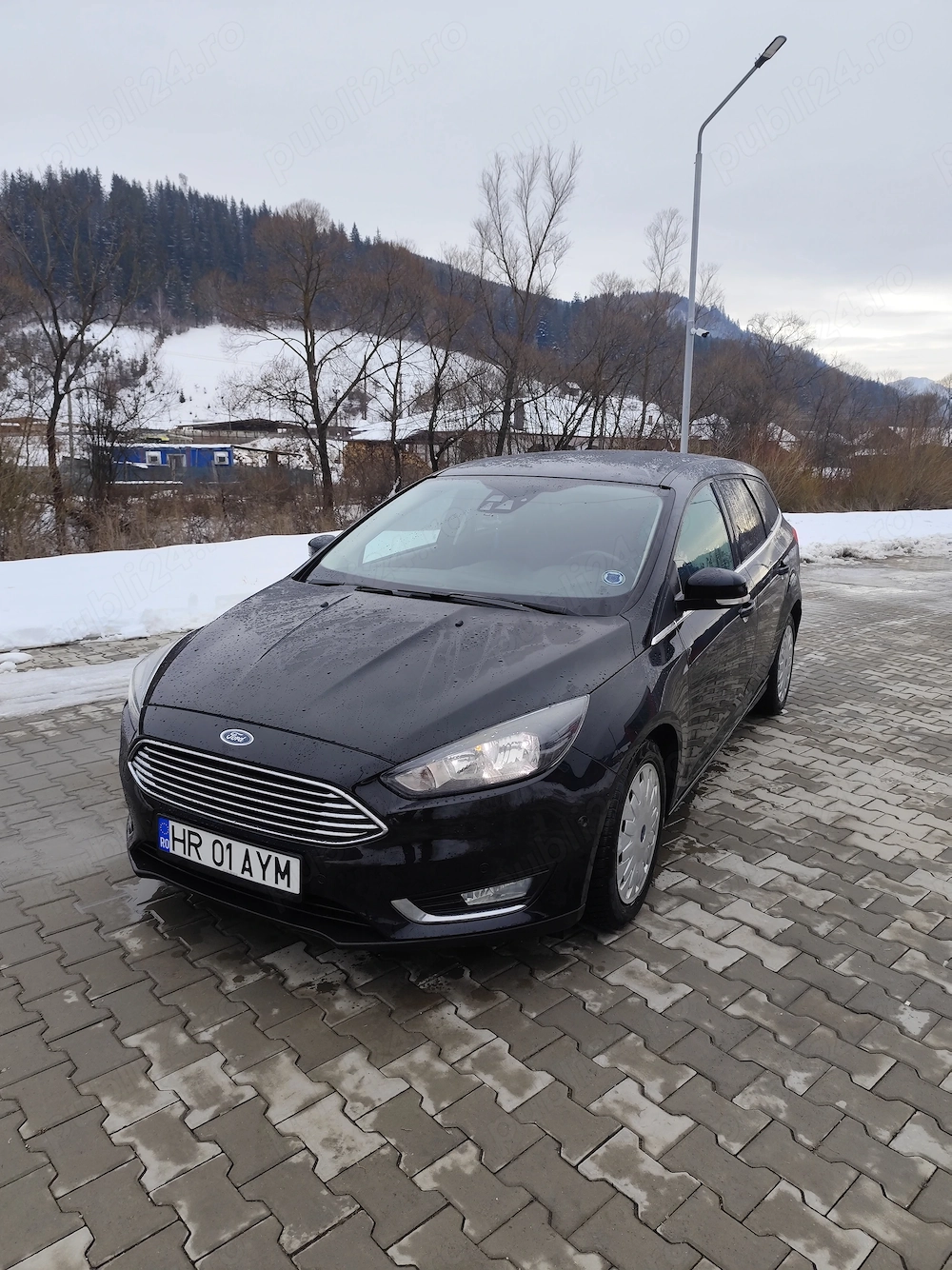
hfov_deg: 58.9
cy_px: 635
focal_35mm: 23
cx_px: 476
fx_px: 844
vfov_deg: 73.9
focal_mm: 6.14
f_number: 1.65
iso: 50
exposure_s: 1/449
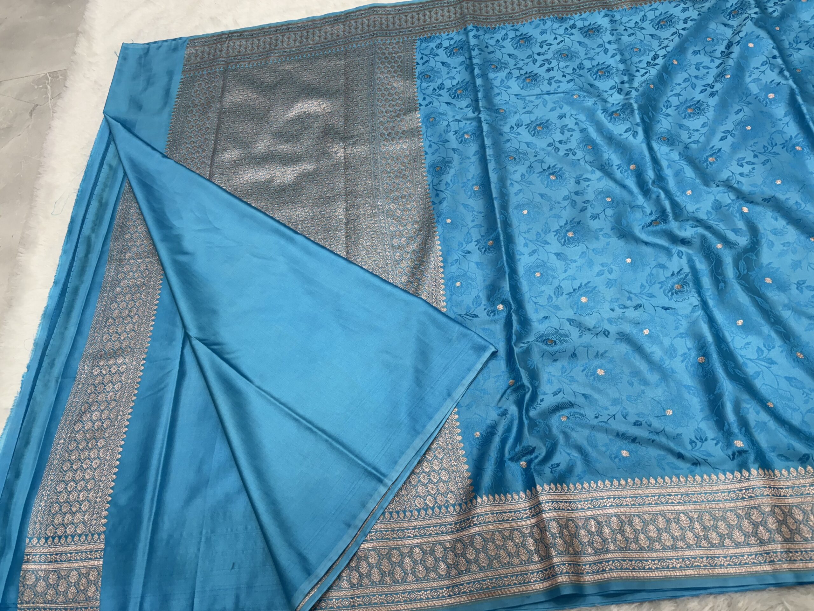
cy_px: 306
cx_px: 407
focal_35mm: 26
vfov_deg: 53.1
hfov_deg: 67.3
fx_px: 611
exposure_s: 1/100
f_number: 1.6
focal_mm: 5.96
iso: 64
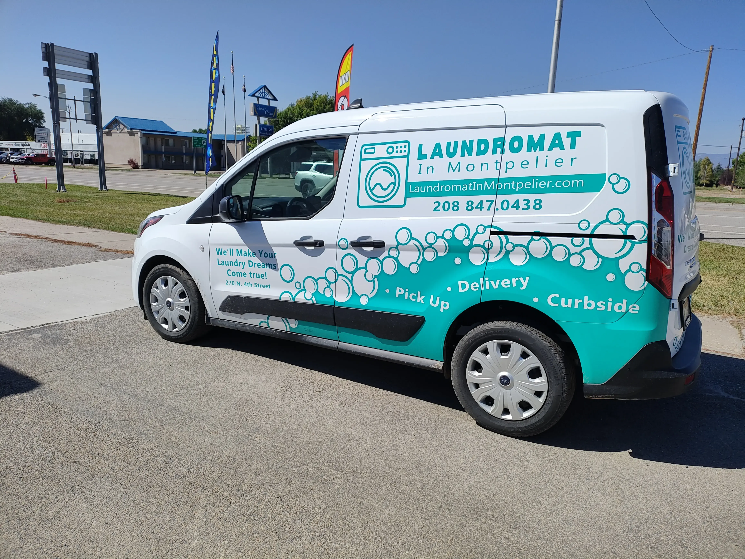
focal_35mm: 25
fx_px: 538
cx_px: 372
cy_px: 280
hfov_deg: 69.4
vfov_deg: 54.9
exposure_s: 1/2723
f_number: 1.7
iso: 100
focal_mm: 4.71
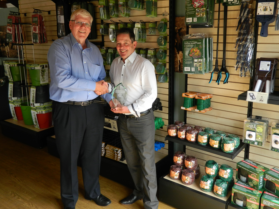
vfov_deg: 45.3
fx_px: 250
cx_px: 157
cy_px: 89
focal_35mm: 31
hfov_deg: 58.2
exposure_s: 1/60
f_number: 3.1
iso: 80
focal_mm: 4.5
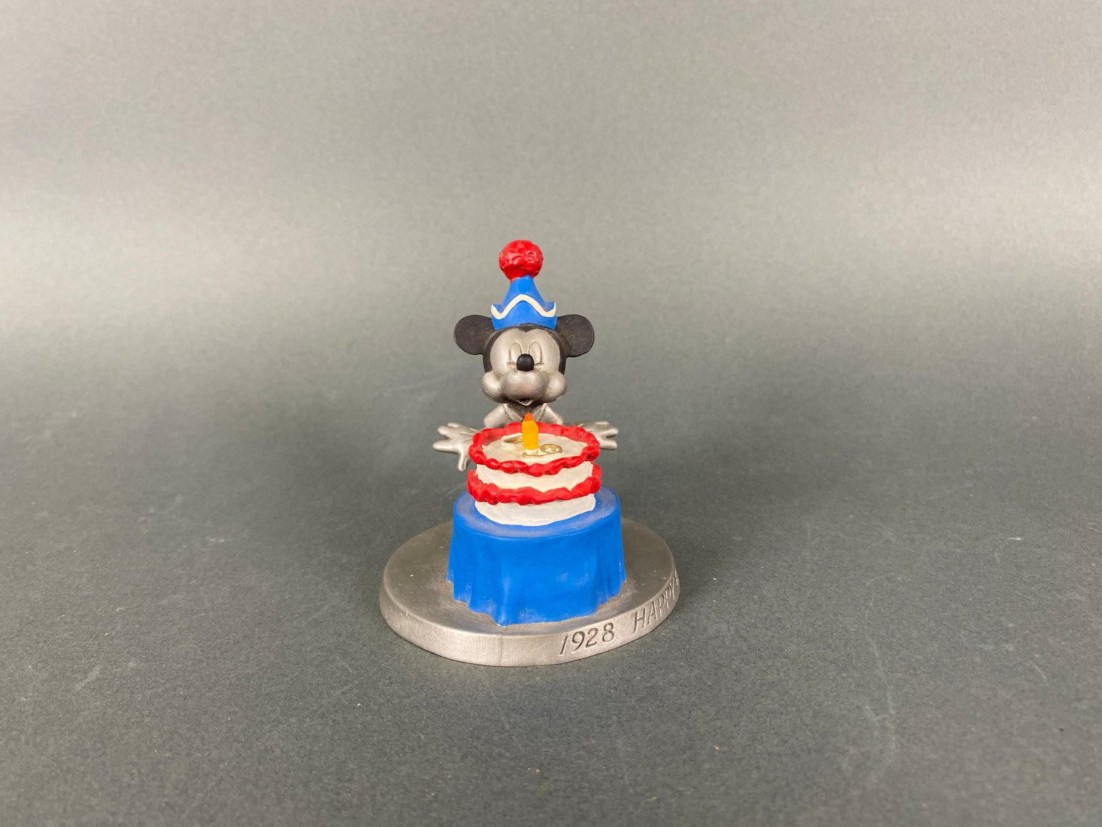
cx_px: 551
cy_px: 414
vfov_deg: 53.1
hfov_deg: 67.3
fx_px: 828
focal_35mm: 26
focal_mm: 4.25
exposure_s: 1/60
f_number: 1.8
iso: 64
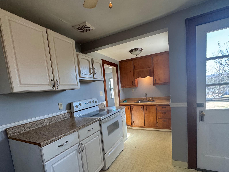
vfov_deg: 70.7
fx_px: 119
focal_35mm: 18
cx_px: 115
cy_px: 105
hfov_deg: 87.7
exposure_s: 1/120
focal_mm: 2.22
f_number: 2.2
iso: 200
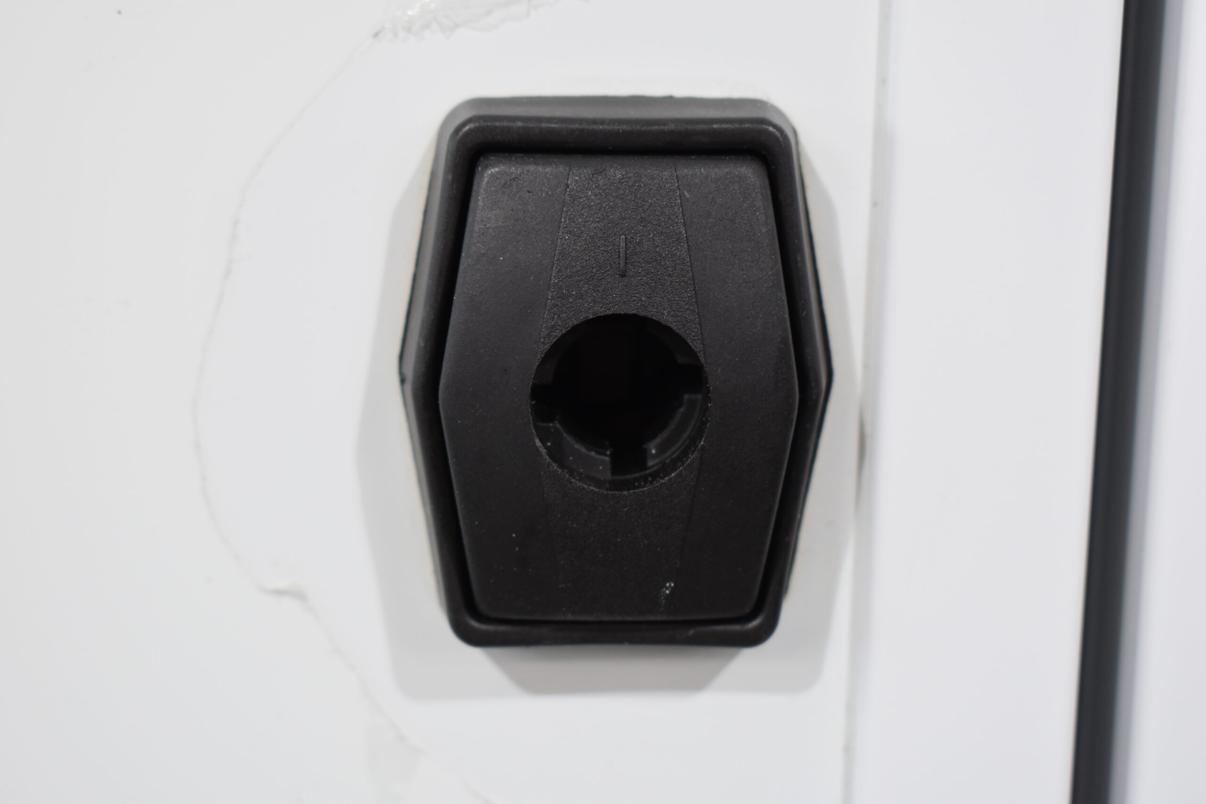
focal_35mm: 72
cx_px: 603
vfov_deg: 18.9
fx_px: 2412
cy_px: 402
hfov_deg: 28.1
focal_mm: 48
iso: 450
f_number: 5.6
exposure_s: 1/60
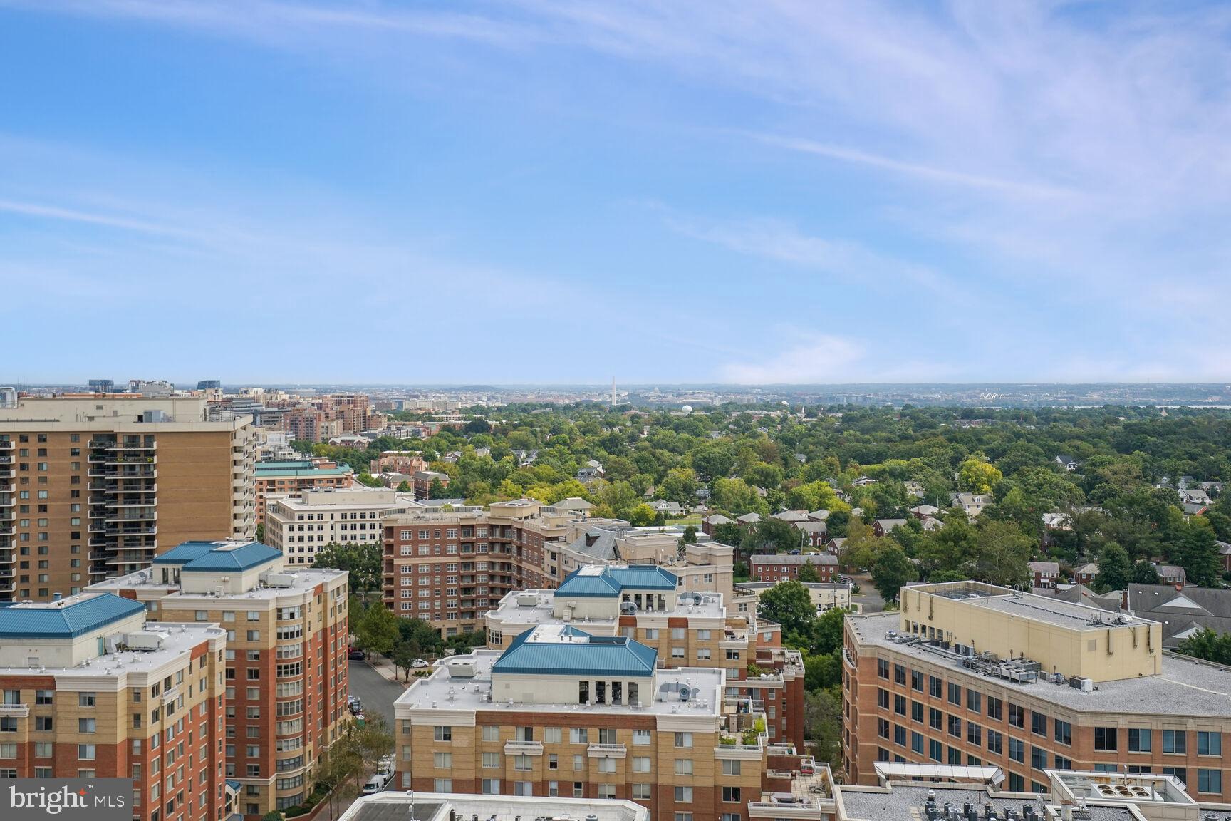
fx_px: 1197
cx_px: 616
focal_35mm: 35
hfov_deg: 54.4
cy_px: 410
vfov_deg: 37.9
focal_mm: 35
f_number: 9
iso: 250
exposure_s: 1/640
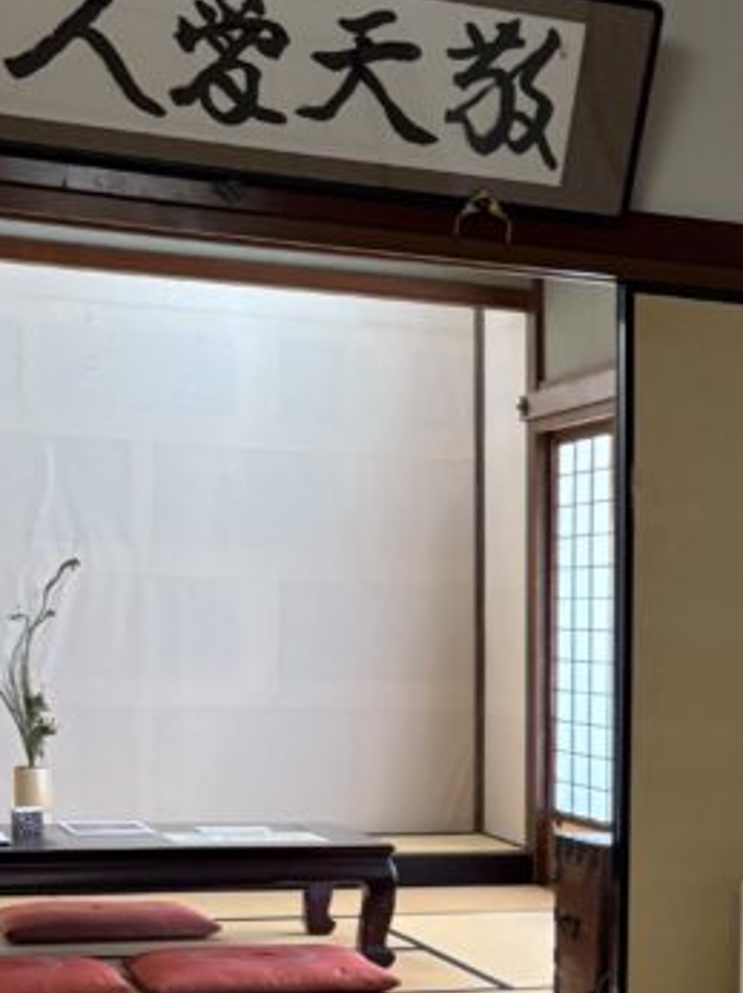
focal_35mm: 77
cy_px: 829
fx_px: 2206
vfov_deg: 24.8
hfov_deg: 18.0
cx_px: 929
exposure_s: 1/60
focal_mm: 5.96
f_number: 1.6
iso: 320
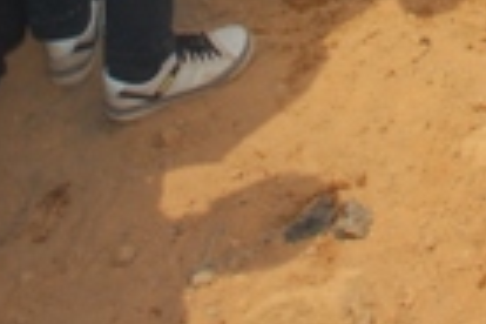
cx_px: 578
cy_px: -412
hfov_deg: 14.3
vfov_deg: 9.0
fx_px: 1876
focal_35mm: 139
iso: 200
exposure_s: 1/200
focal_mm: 20
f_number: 11
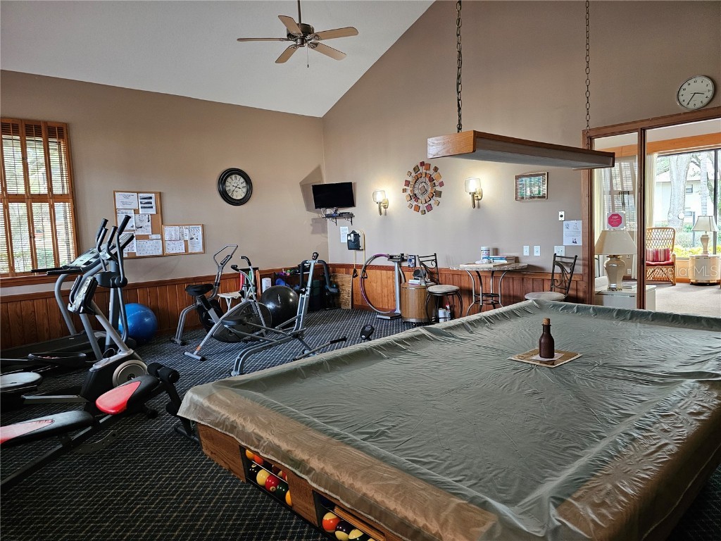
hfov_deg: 73.9
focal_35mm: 23
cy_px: 270
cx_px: 360
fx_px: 479
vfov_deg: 58.9
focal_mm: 6.3
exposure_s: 1/60
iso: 640
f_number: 1.7
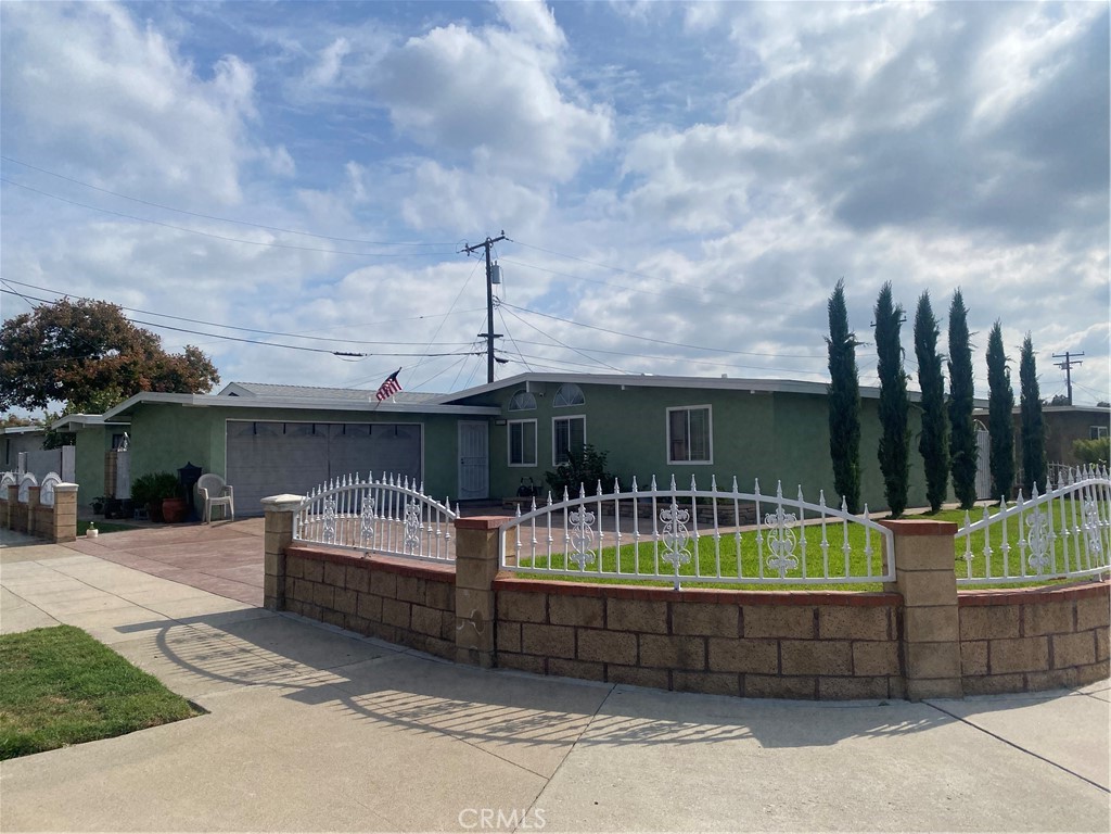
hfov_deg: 67.3
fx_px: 834
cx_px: 556
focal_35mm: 26
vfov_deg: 53.1
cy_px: 417
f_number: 1.8
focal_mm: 4.25
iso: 32
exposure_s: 1/6410
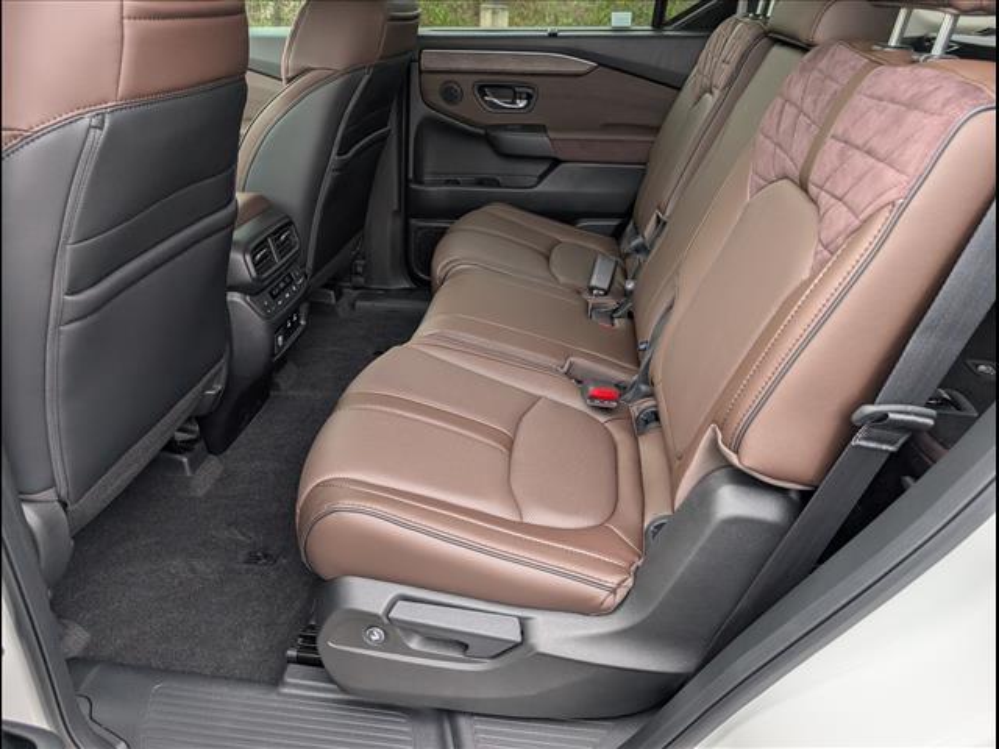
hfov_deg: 71.6
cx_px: 500
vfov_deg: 56.8
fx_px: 693
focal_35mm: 24
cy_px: 374
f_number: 1.68
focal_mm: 6.9
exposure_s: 1/400
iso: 85
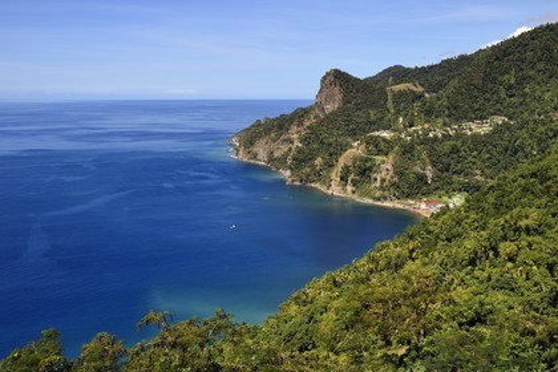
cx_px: 279
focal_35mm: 38
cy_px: 186
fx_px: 589
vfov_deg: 35.1
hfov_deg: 50.7
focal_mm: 38
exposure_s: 1/200
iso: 200
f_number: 14
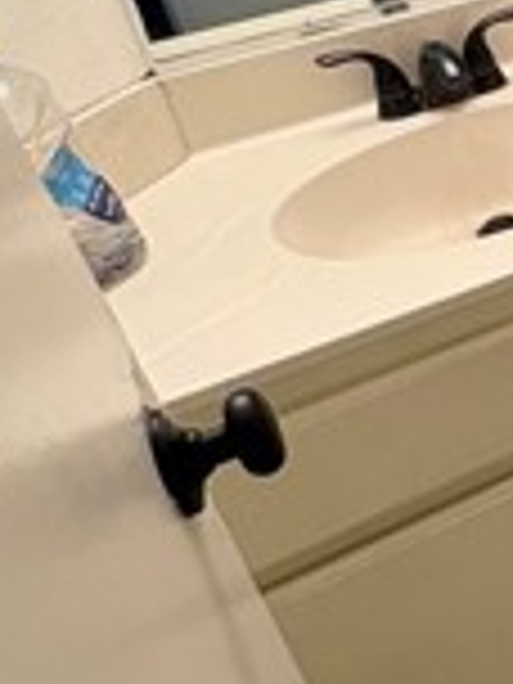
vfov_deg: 31.9
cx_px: 1022
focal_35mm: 59
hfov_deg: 17.7
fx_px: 1166
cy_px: 148
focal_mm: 2.22
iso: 100
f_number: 2.2
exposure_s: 1/120
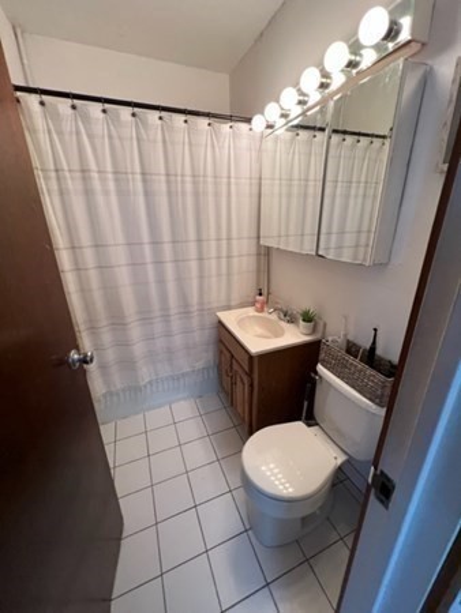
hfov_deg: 90.0
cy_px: 306
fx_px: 231
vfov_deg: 106.2
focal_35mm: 13
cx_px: 230
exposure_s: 1/60
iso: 160
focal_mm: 1.57
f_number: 1.8
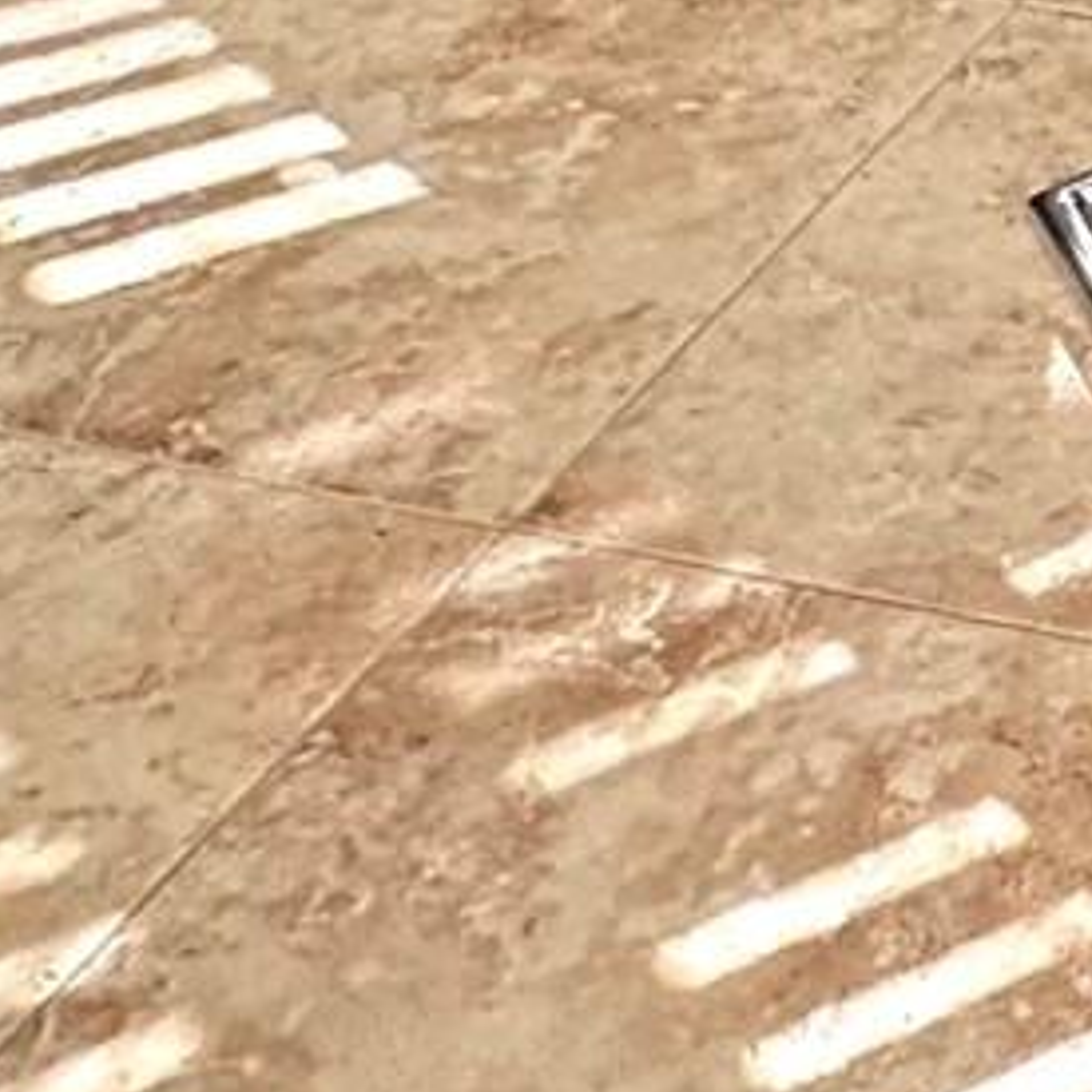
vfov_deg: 15.5
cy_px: -1021
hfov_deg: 15.3
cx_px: 2176
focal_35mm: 92
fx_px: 3284
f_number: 2.2
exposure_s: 1/60
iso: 250
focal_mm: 2.22
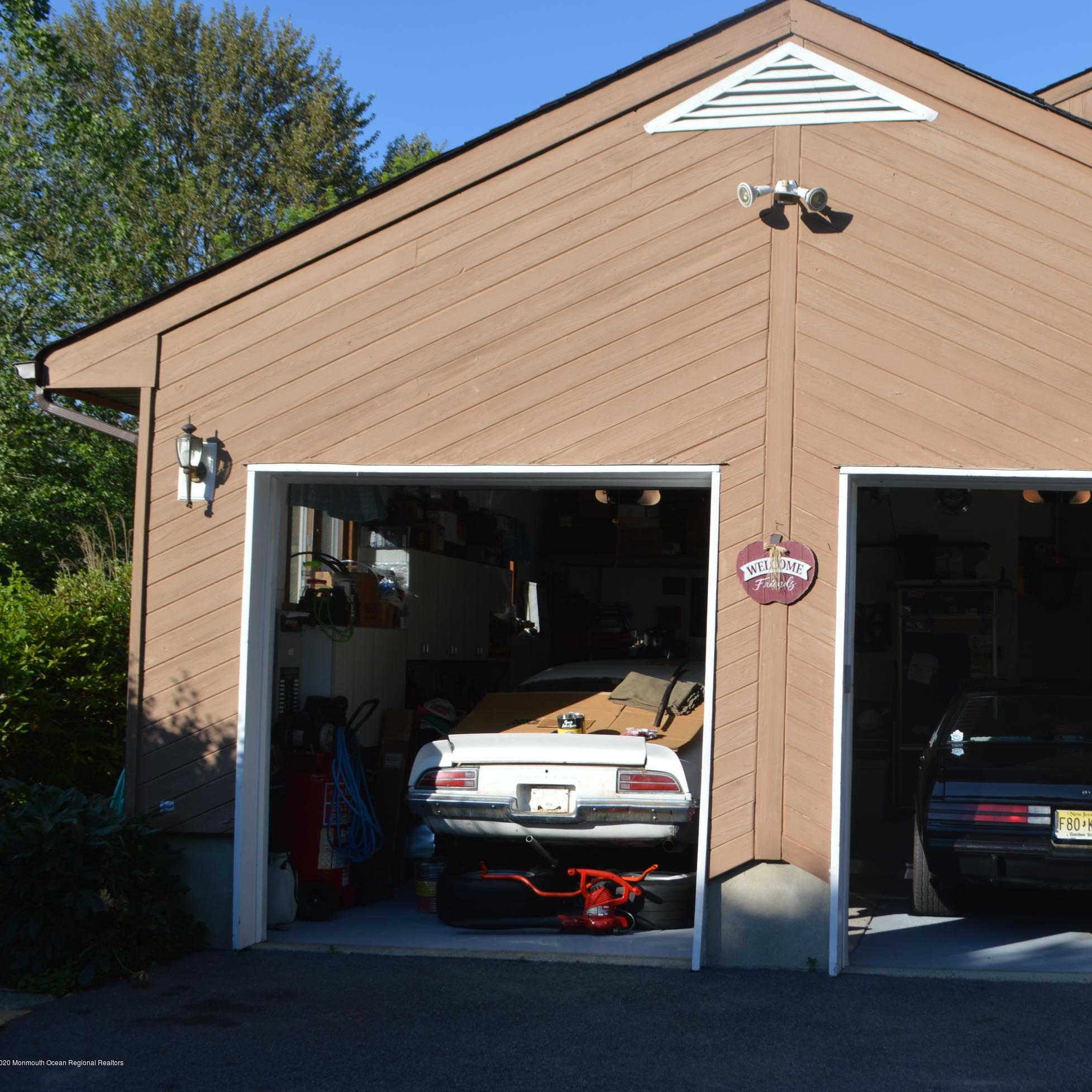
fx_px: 1535
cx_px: 824
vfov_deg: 39.2
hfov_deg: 38.1
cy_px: 541
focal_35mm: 43
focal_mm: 22
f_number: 7.1
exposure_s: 1/200
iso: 100
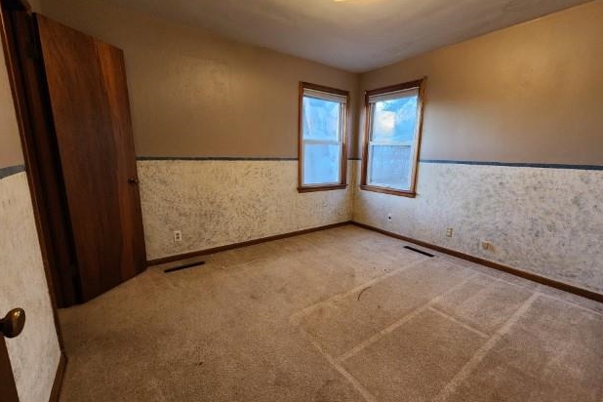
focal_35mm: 14
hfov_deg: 104.2
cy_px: 199
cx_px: 306
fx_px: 234
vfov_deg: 81.2
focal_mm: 2.2
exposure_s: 1/30
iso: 320
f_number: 2.2
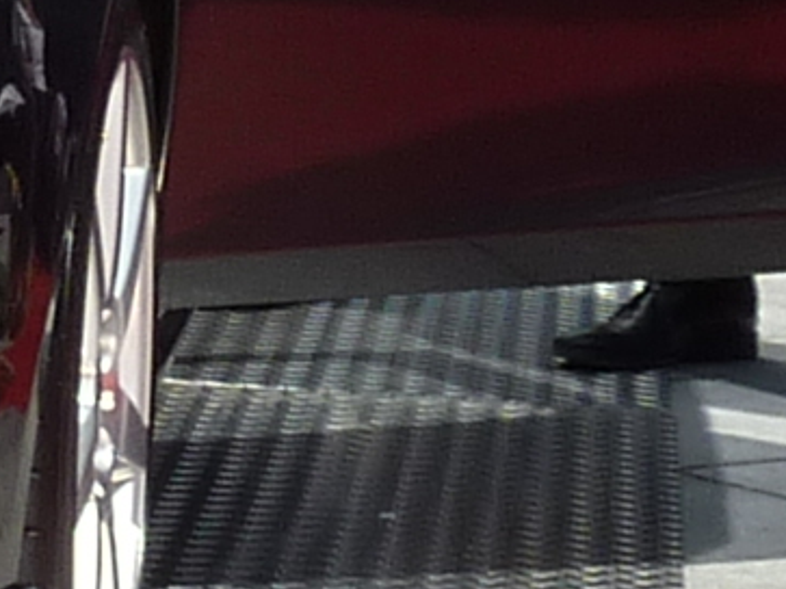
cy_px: -45
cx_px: -619
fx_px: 4994
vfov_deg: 6.7
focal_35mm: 220
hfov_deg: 8.6
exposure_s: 1/320
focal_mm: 4.1
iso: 80
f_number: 4
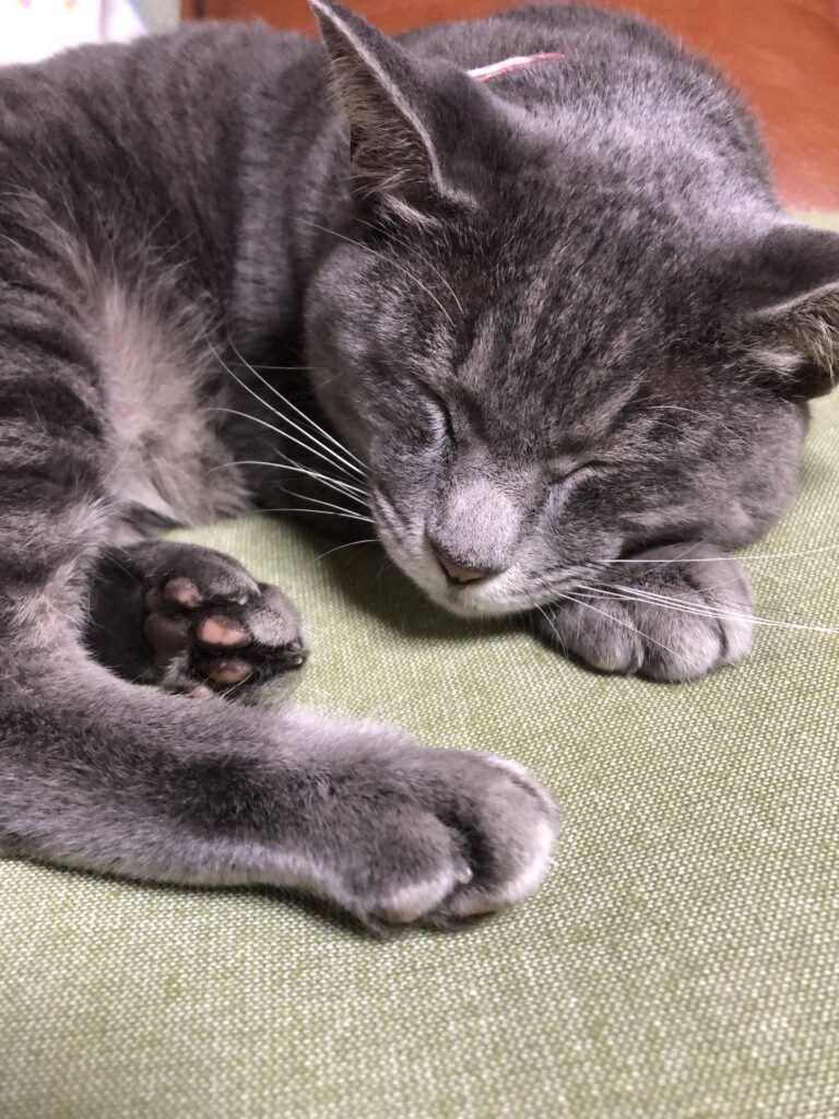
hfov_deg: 49.7
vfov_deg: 63.4
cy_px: 560
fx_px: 905
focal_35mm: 28
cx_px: 420
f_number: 1.8
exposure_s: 1/60
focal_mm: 3.99
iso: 250
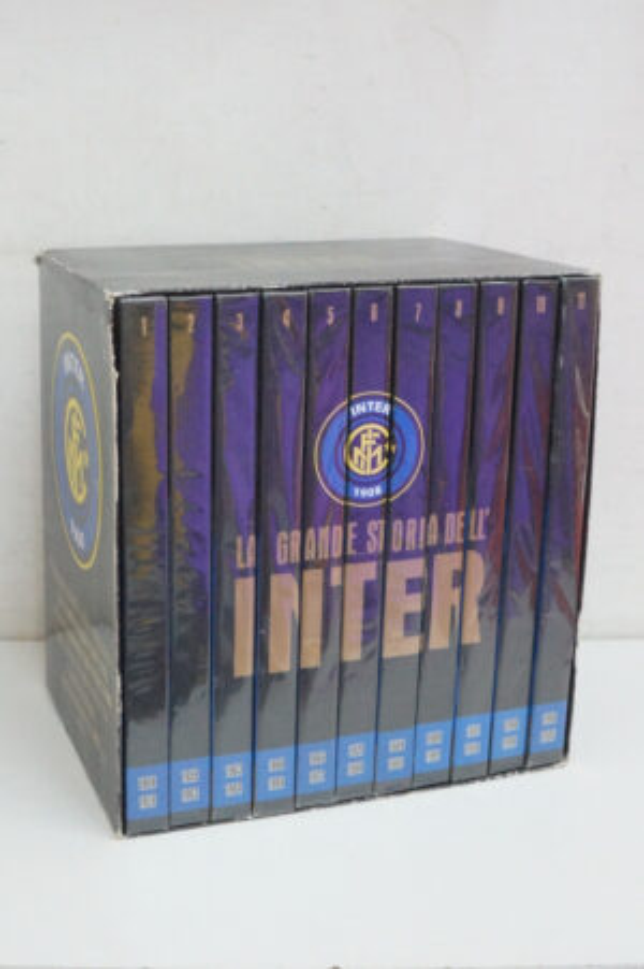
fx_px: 726
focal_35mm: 27
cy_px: 484
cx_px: 322
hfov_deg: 47.9
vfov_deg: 67.4
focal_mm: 18
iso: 3200
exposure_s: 1/60
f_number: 7.1
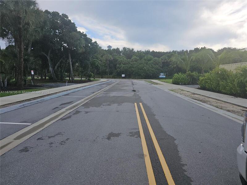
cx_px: 124
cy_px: 92
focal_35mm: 23
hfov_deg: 73.9
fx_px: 164
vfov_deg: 58.9
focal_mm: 6.3
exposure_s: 1/522
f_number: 1.7
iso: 10
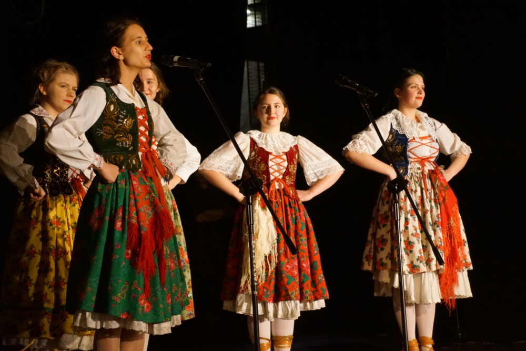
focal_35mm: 90
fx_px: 1315
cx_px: 263
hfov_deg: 22.6
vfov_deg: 15.2
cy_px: 176
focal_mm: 60
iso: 3200
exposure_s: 1/30
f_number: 5
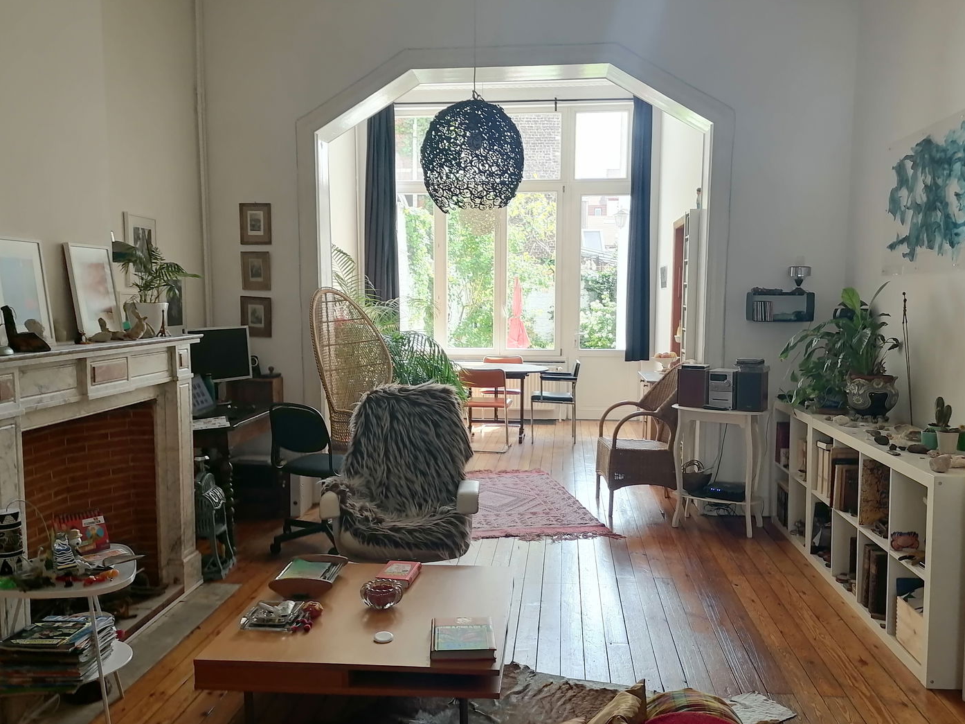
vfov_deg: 45.4
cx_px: 476
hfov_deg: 58.4
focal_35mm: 31
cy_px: 379
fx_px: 864
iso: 50
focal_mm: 5.3
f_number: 1.8
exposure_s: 1/50
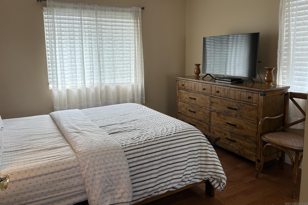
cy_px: 86
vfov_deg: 46.2
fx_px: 240
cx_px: 150
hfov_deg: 65.5
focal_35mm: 28
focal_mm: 5.7
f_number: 1.5
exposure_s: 1/139
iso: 40
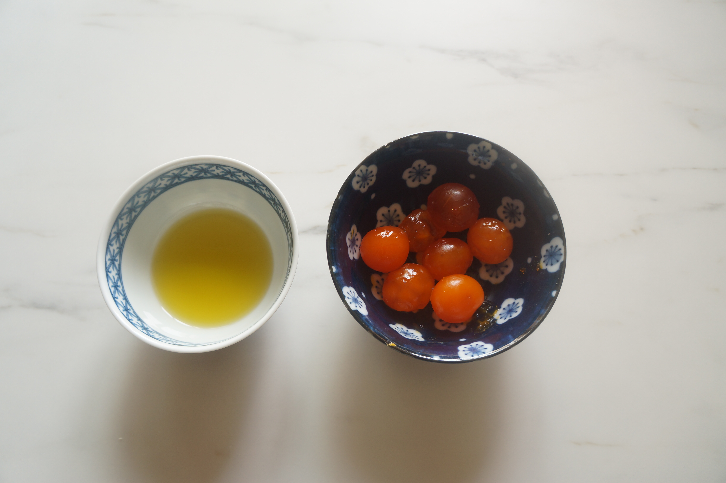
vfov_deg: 45.6
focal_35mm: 28
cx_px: 363
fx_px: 574
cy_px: 242
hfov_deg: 64.6
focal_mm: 19
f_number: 4
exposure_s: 1/60
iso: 200
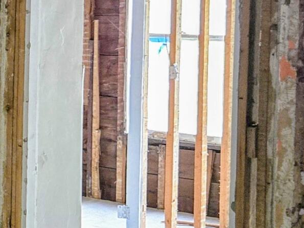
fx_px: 1019
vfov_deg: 12.7
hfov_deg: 15.7
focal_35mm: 116
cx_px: -145
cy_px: 51
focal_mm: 5.4
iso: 1250
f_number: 1.8
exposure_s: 1/60
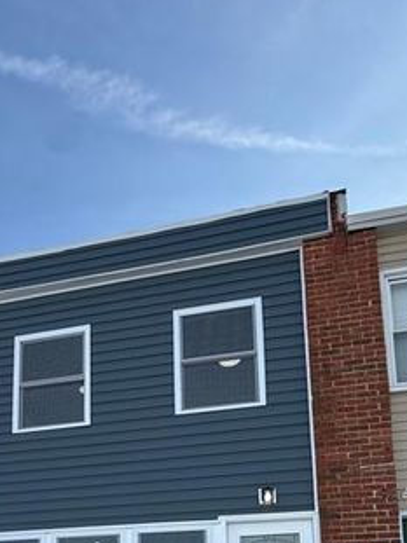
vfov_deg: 47.7
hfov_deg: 46.2
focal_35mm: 30
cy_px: 563
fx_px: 471
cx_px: 143
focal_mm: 2.22
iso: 50
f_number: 2.2
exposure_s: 1/1145
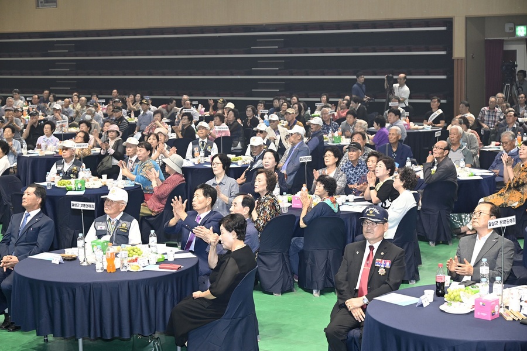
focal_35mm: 66
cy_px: 176
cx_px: 264
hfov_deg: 30.5
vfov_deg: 20.6
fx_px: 966
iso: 3200
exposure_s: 1/200
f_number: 5.6
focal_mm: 66
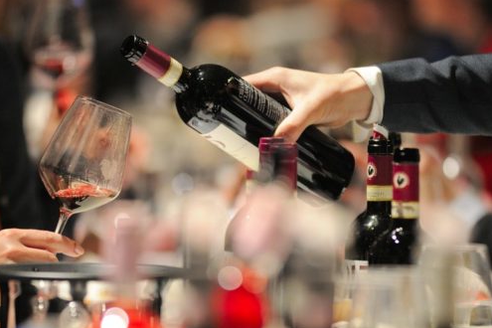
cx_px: 249
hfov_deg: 6.6
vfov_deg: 4.4
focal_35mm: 310
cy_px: 204
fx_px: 4236
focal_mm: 200
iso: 2500
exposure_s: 1/320
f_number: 2.8
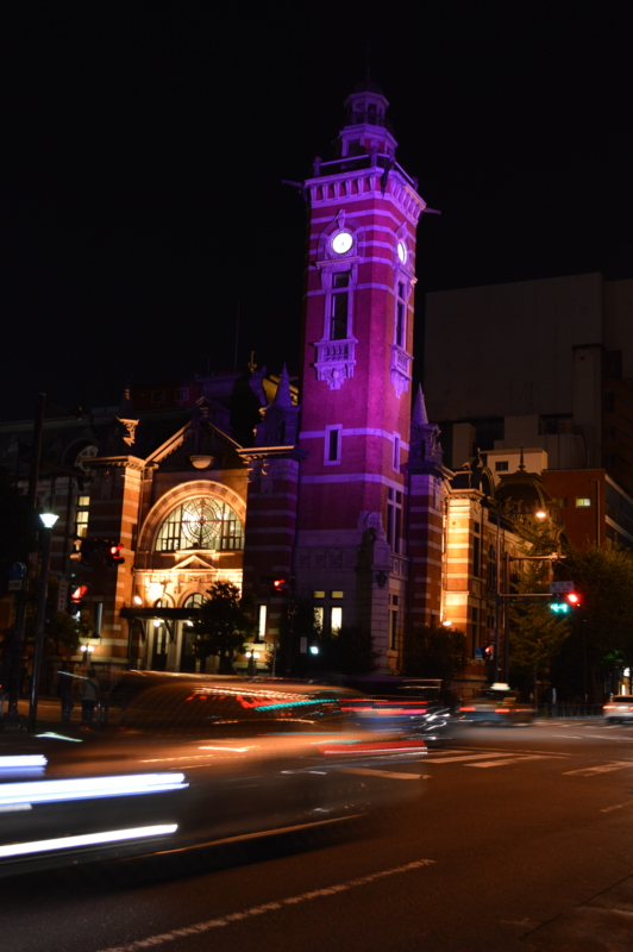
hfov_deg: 34.2
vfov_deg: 49.6
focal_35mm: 39
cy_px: 476
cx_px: 316
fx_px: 1030
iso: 400
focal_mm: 26
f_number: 5.6
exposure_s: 1/5
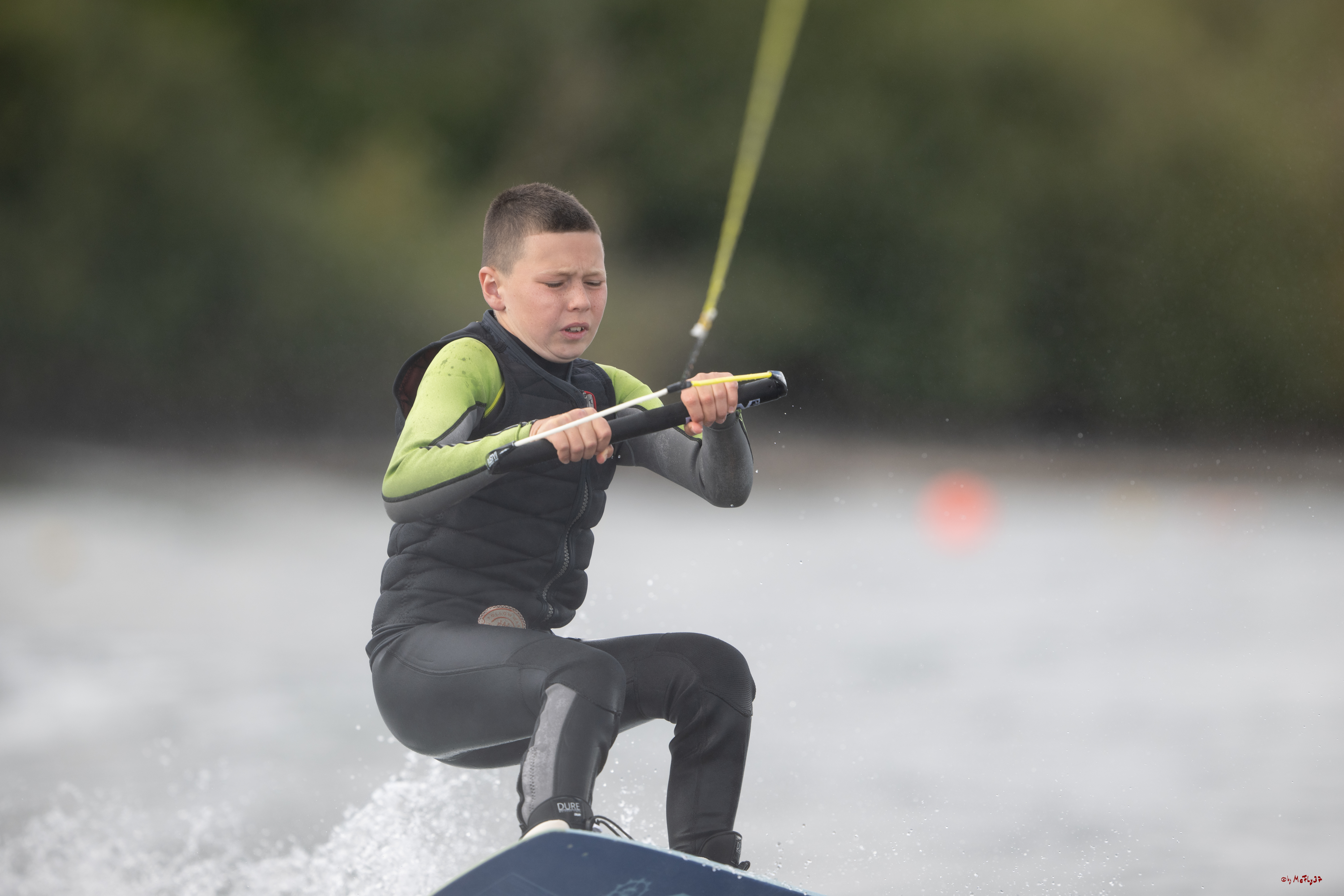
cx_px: 672
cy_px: 448
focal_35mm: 400
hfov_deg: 5.2
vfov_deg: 3.4
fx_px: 14932
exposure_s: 1/2000
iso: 320
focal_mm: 400
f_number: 4
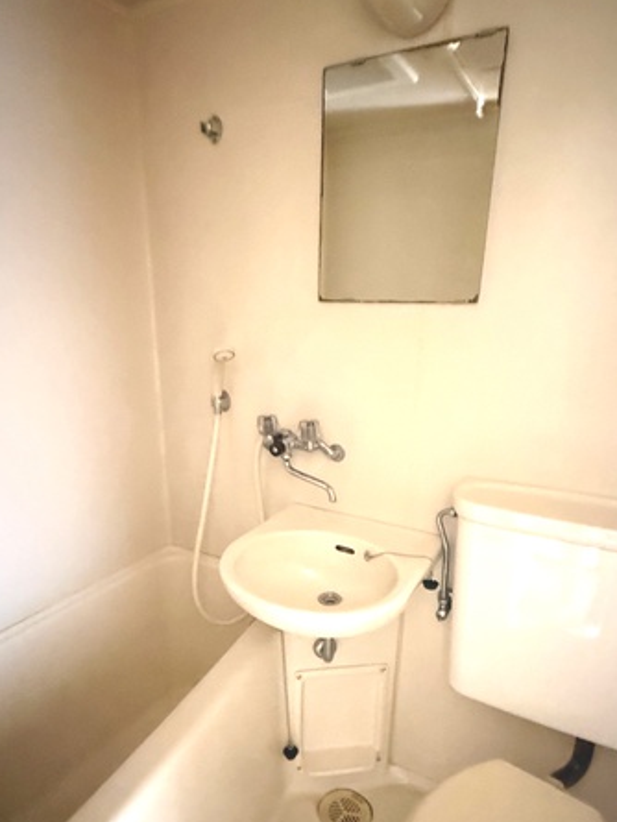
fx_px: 523
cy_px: 477
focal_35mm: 22
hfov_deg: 61.1
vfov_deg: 75.8
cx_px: 308
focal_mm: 2.22
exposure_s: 1/51
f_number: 2.2
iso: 1600
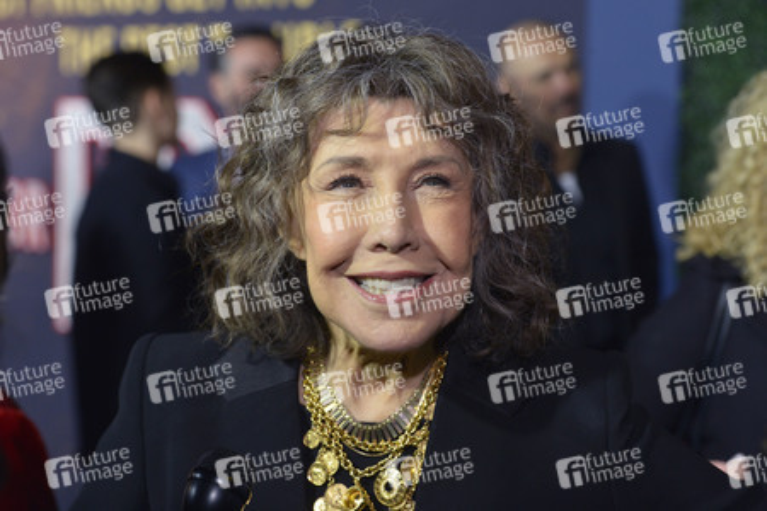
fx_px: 2343
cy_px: 256
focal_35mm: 110
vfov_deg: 12.5
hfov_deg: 18.6
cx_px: 384
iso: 2000
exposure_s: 1/320
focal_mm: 110
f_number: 6.3
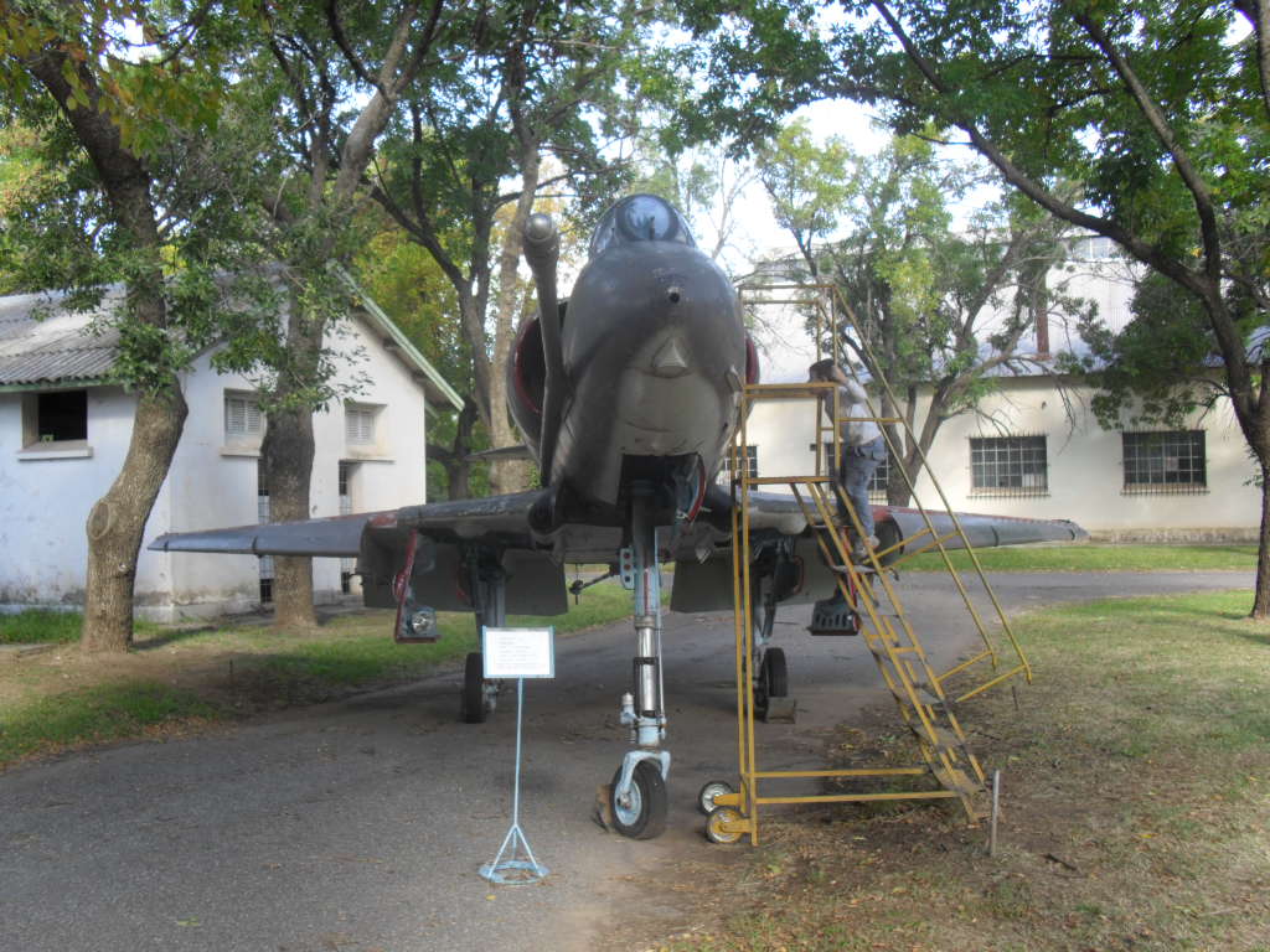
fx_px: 1284
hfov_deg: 52.6
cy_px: 476
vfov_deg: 40.7
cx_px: 635
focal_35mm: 35
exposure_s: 1/125
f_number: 3.2
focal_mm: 6.3
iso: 100
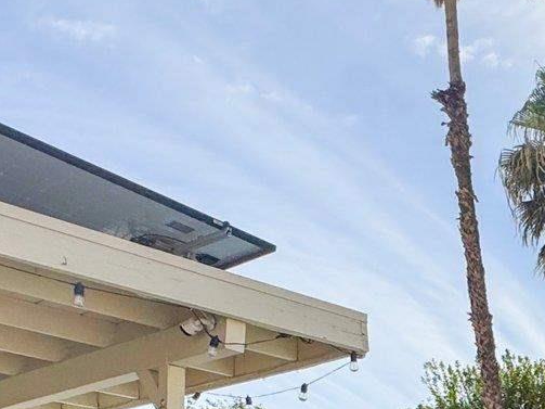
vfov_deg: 20.5
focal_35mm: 57
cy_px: 672
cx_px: 762
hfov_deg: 26.8
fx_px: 897
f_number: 2.2
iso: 40
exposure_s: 1/2415
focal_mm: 2.22
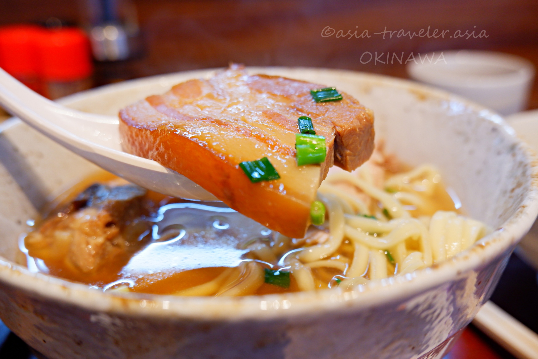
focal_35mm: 33
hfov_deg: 57.2
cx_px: 269
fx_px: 493
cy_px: 180
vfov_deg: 40.0
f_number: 4.2
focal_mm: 22.8
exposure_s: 1/50
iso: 640
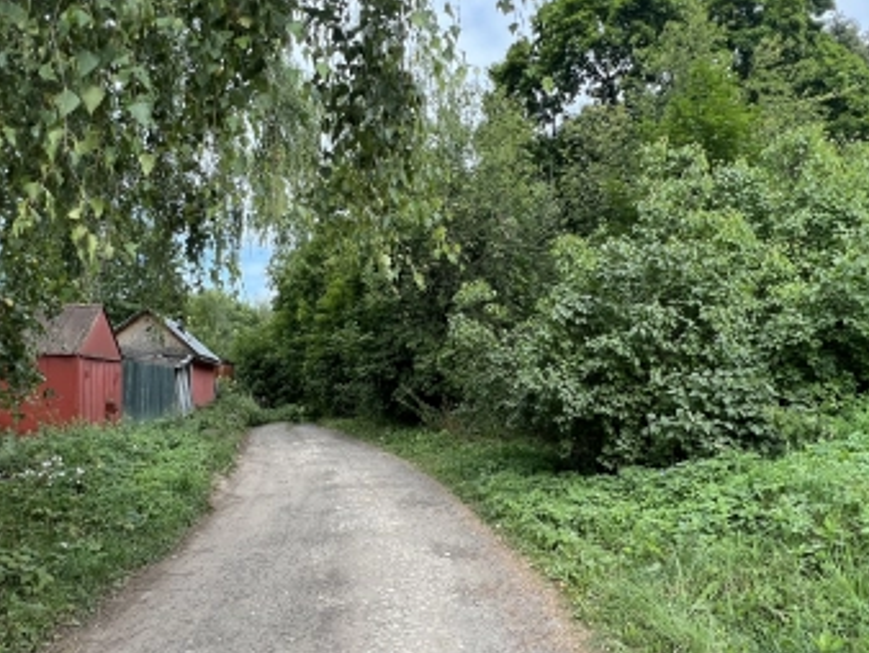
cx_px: 460
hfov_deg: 71.5
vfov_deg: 56.4
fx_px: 603
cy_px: 398
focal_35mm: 24
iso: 32
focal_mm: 1.57
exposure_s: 1/298
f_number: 1.8
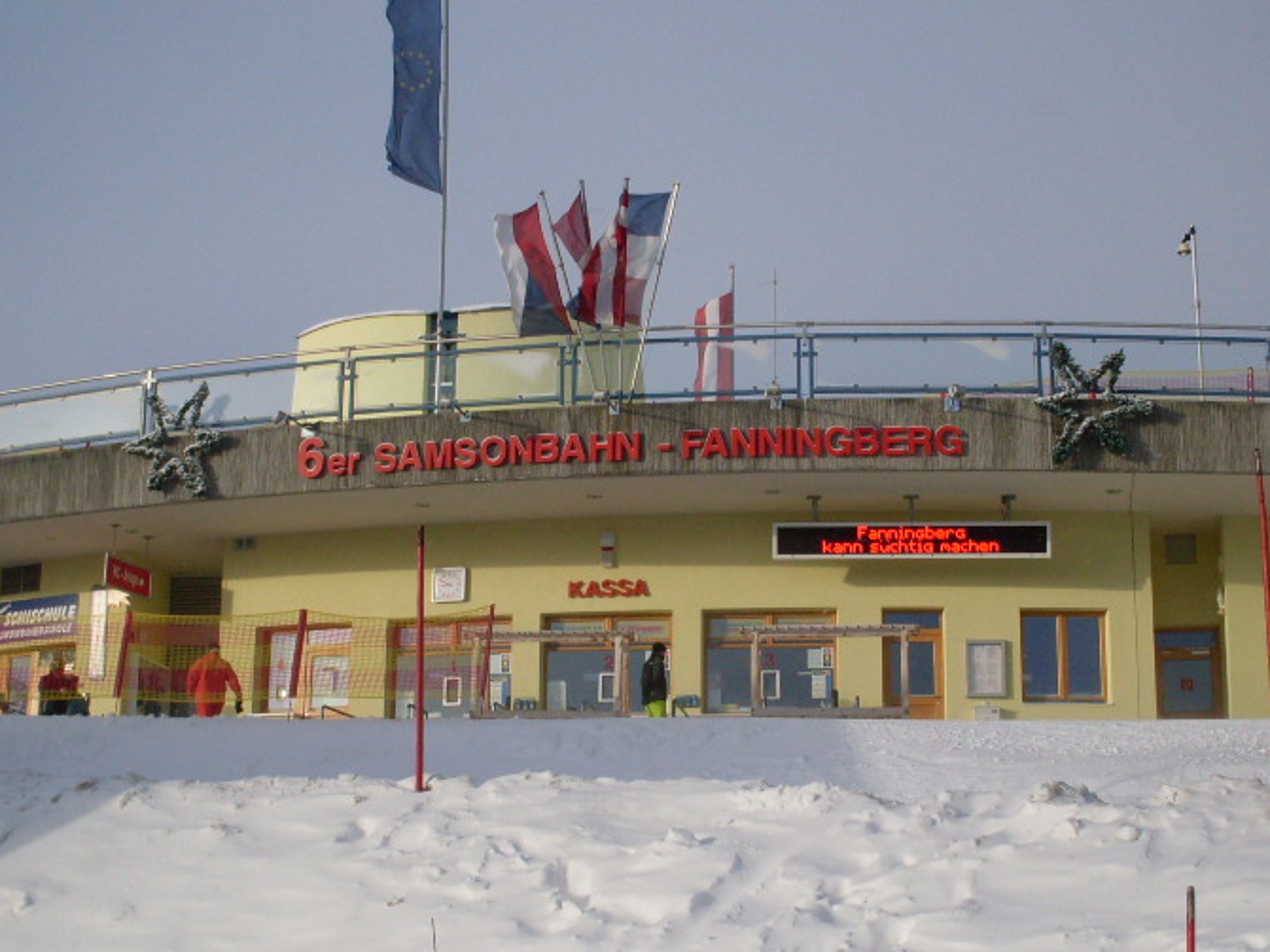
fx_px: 2128
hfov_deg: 33.2
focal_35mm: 58
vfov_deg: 25.2
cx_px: 589
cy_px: 553
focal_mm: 6.3
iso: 80
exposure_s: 1/250
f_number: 8.4
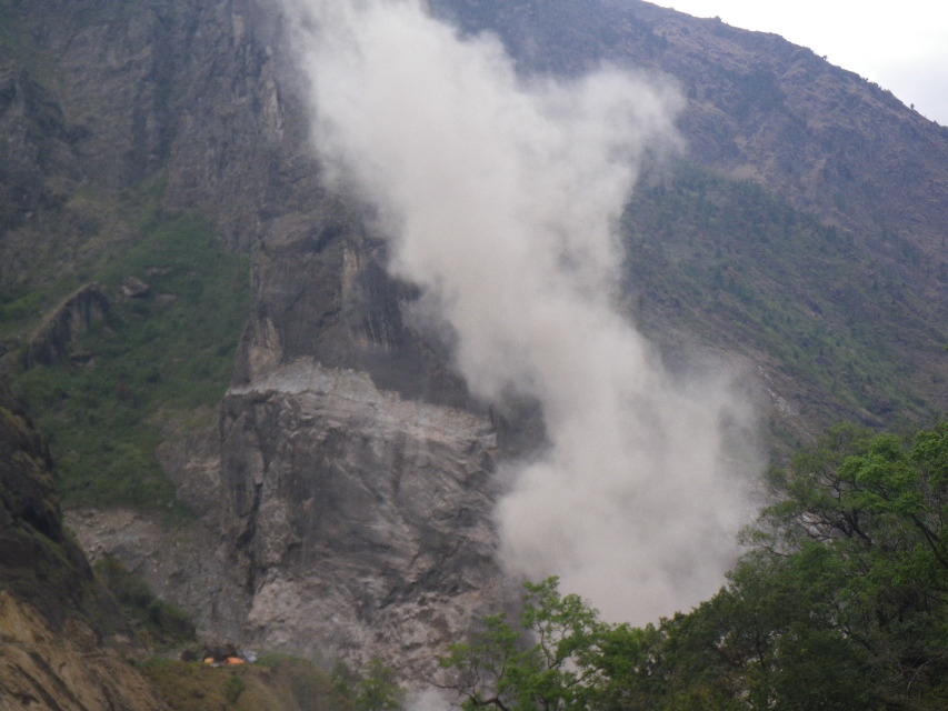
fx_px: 2109
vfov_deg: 19.1
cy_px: 356
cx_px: 474
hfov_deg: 25.3
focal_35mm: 77
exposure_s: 1/100
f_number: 4.8
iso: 100
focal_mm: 13.7
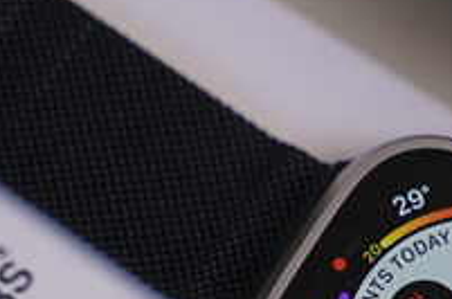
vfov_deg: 5.3
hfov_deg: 8.0
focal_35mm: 255
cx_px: 504
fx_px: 3194
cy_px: 330
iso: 400
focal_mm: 68
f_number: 4
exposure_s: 1/160
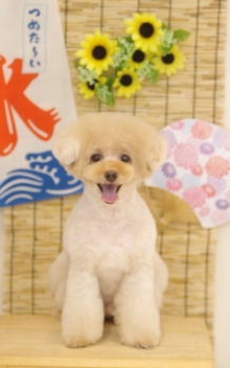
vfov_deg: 21.9
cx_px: 115
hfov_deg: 13.8
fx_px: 953
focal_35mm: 95
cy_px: 191
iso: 640
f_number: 2.8
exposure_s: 1/80
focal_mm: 55
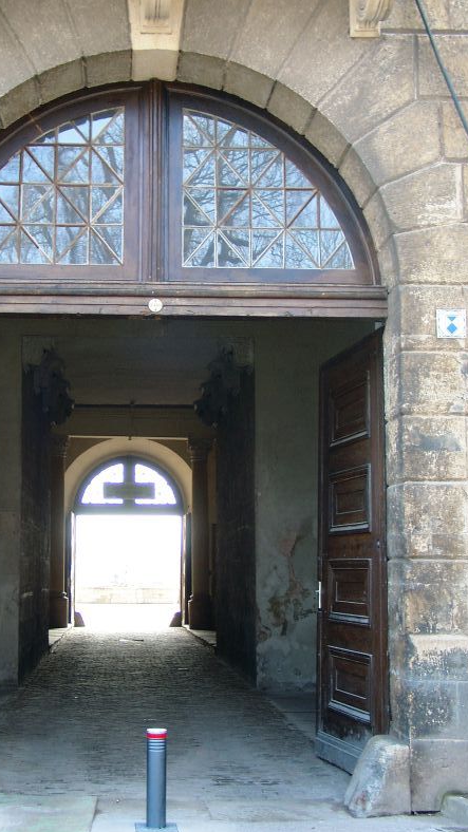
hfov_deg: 23.0
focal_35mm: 52
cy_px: 421
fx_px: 1148
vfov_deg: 39.9
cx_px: 172
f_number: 2
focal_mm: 9.82
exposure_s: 1/92.7
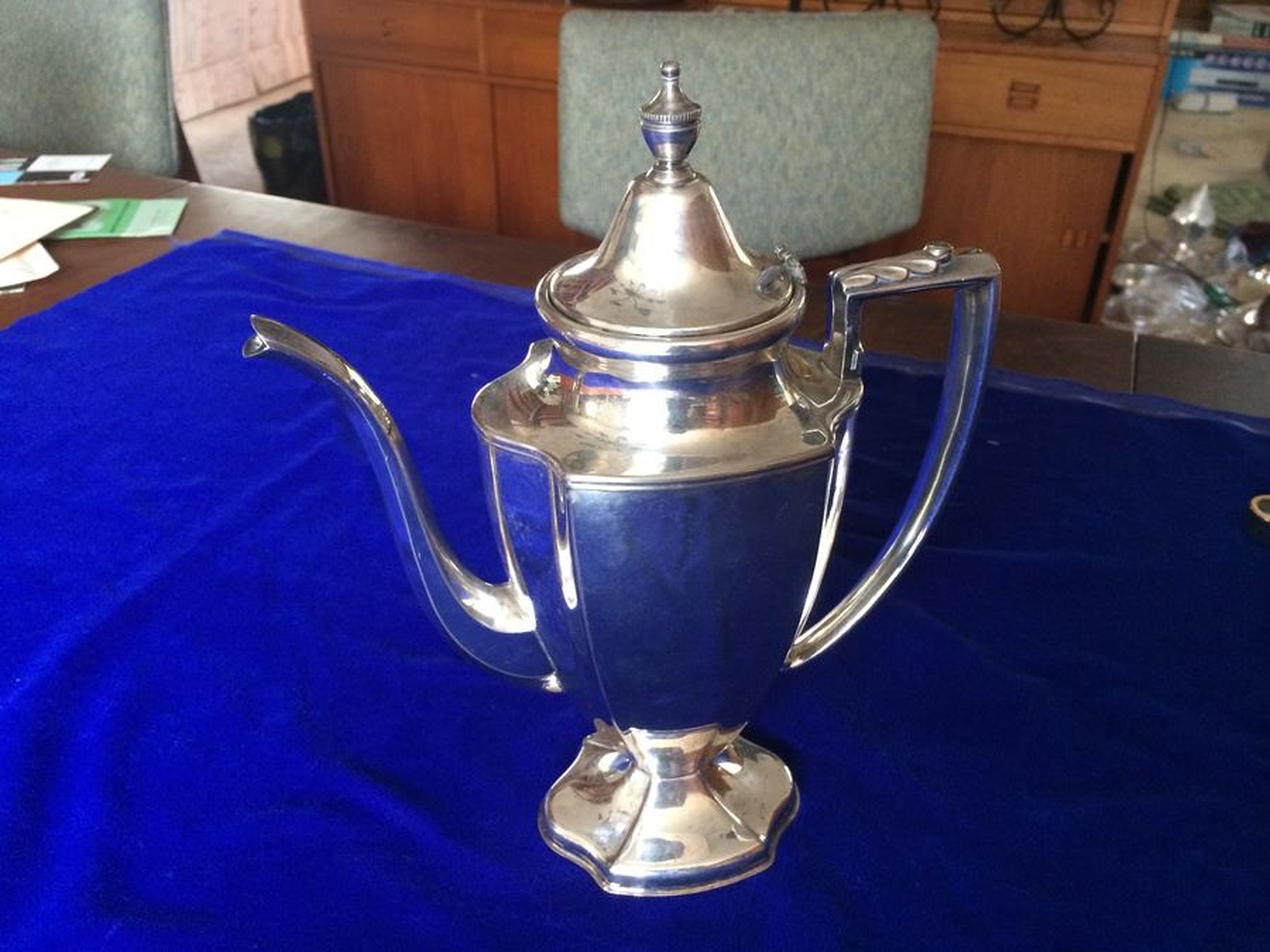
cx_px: 635
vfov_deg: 46.8
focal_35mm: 30
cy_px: 476
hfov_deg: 60.0
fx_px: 1101
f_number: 2.2
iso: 250
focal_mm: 4.12
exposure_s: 1/30
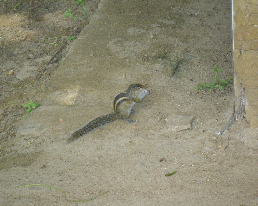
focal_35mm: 147
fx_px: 1122
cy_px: 103
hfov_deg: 13.1
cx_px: 128
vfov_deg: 10.5
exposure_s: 1/250
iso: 400
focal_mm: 25
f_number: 5.5
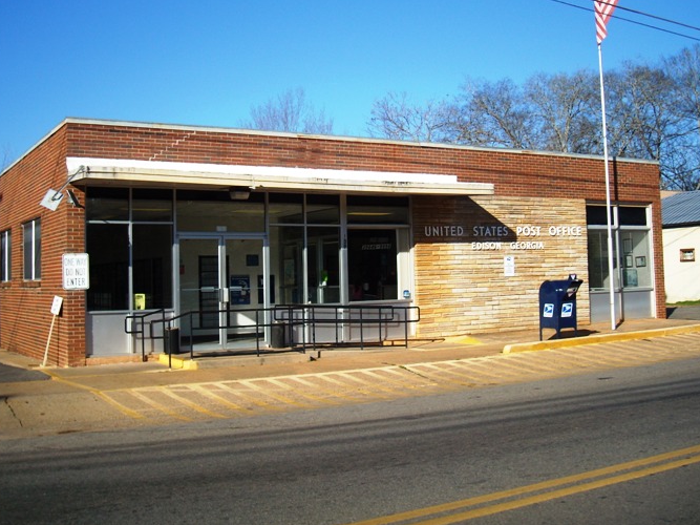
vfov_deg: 34.2
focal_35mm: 42
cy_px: 213
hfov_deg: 44.8
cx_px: 337
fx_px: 849
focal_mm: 5.7
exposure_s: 1/337
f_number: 5.6
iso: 64
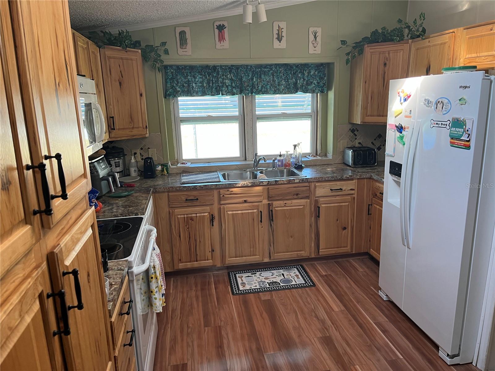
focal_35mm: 26
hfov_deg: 67.3
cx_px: 248
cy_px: 186
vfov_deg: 53.1
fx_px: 372
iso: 80
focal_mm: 5.1
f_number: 1.6
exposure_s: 1/60
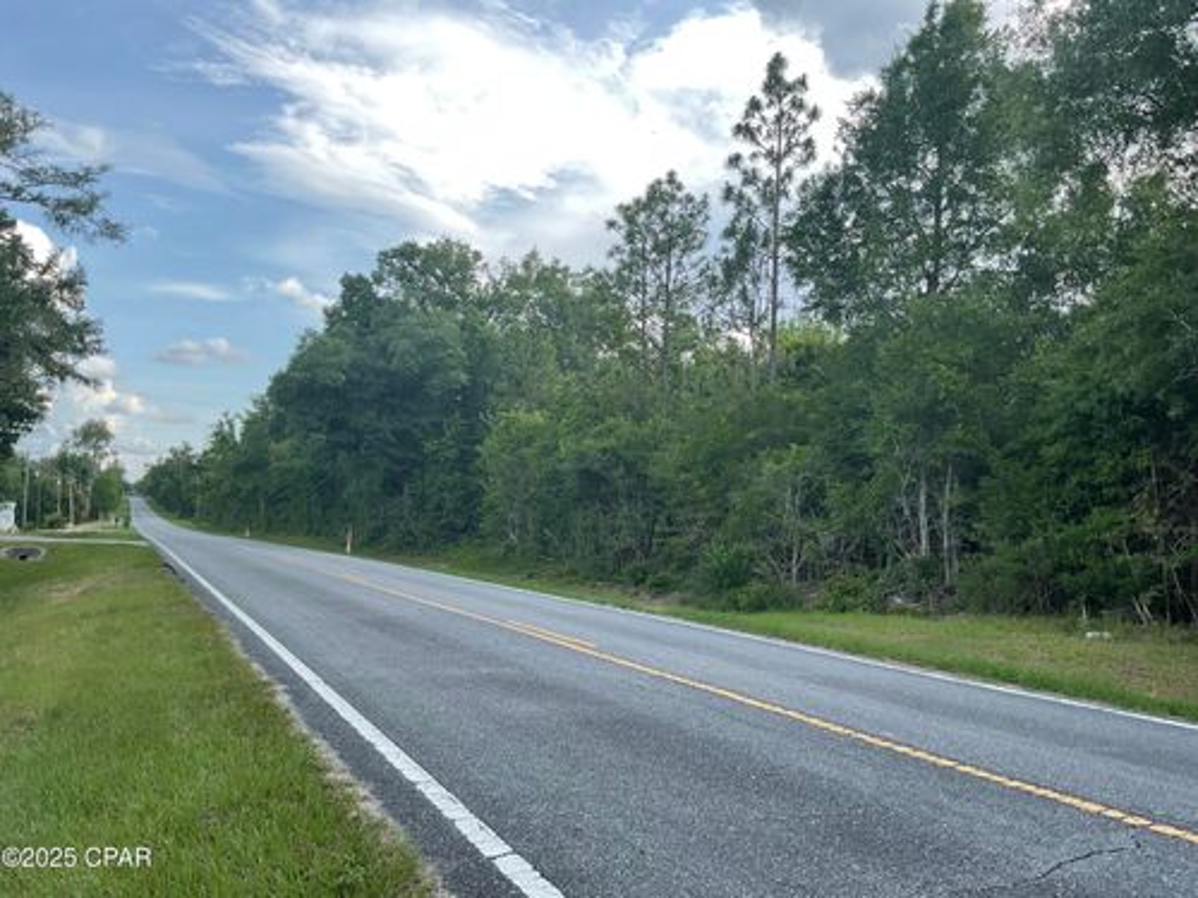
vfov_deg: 48.2
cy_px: 449
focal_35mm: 29
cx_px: 599
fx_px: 1004
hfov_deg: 61.7
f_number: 1.8
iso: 16
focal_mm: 3
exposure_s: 1/302
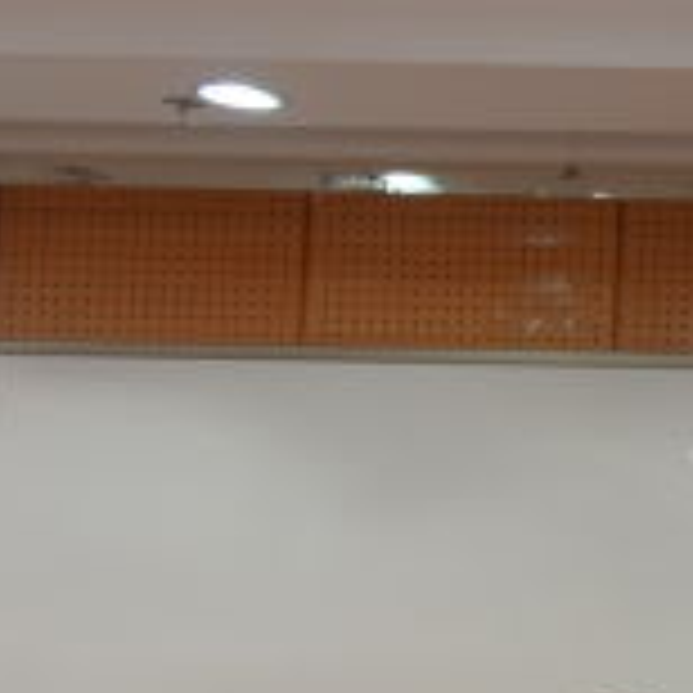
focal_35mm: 106
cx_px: 1638
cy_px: 727
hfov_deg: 12.8
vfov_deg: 16.0
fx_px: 2401
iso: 125
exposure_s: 1/30
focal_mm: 8.8
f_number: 2
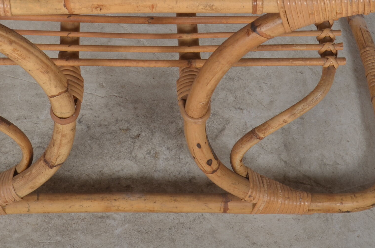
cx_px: 140
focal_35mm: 88
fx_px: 915
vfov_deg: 15.1
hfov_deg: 23.1
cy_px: -28
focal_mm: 24
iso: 100
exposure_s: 1/125
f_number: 14
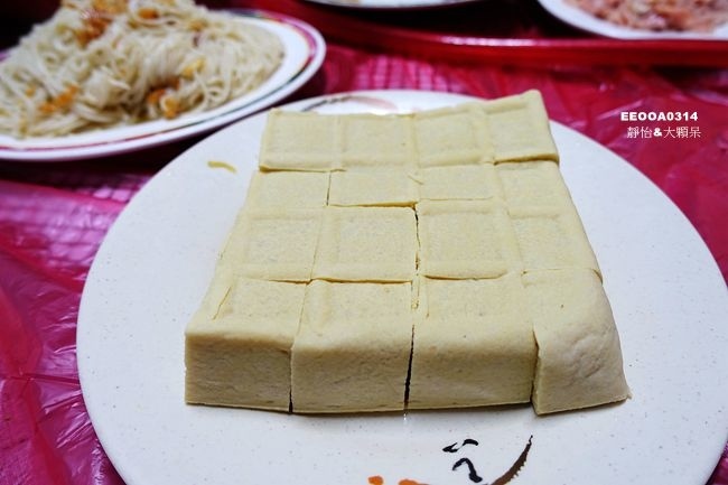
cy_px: 242
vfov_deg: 53.1
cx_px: 364
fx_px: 485
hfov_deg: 73.8
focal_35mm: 24
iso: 125
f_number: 2.2
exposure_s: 1/30
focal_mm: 8.8
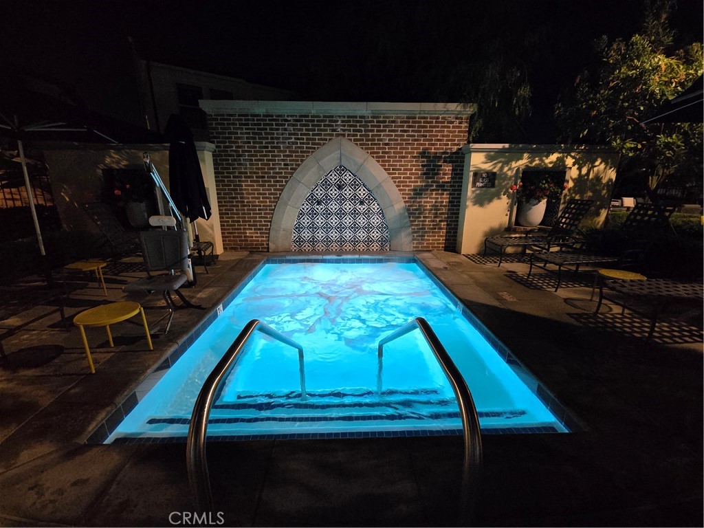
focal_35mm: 13
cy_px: 264
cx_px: 352
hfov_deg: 106.2
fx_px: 264
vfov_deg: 89.9
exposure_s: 1/60
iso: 1600
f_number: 2.2
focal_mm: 2.2
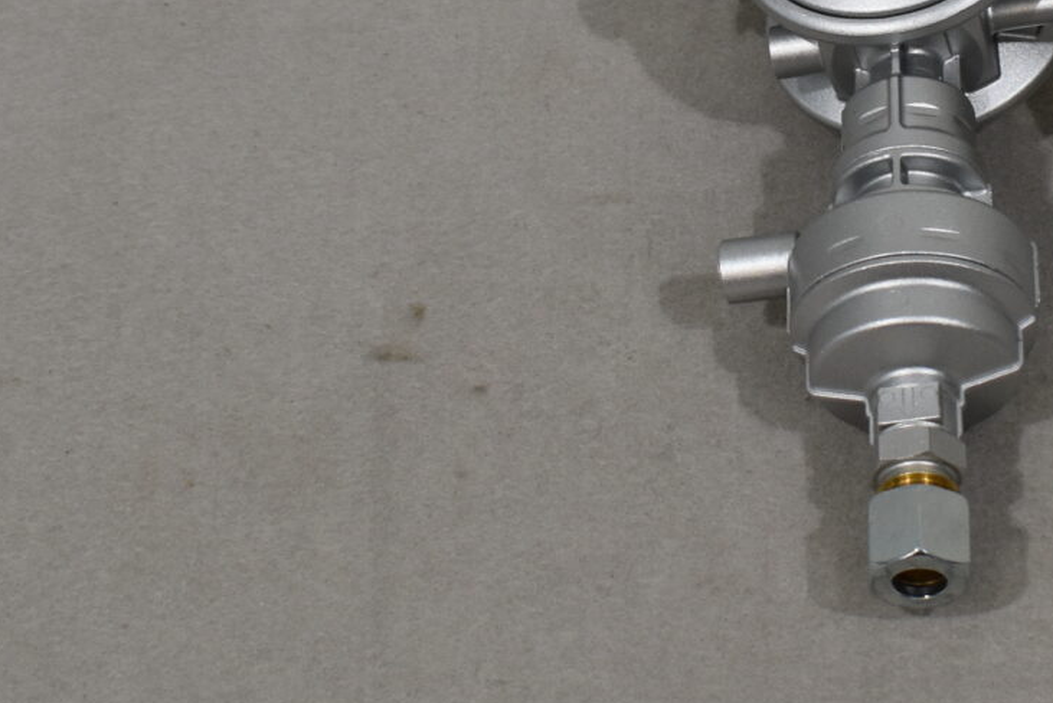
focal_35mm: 126
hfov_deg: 16.1
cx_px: 936
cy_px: 119
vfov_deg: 10.8
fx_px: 3687
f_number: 5.6
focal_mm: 24
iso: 320
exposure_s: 1/125
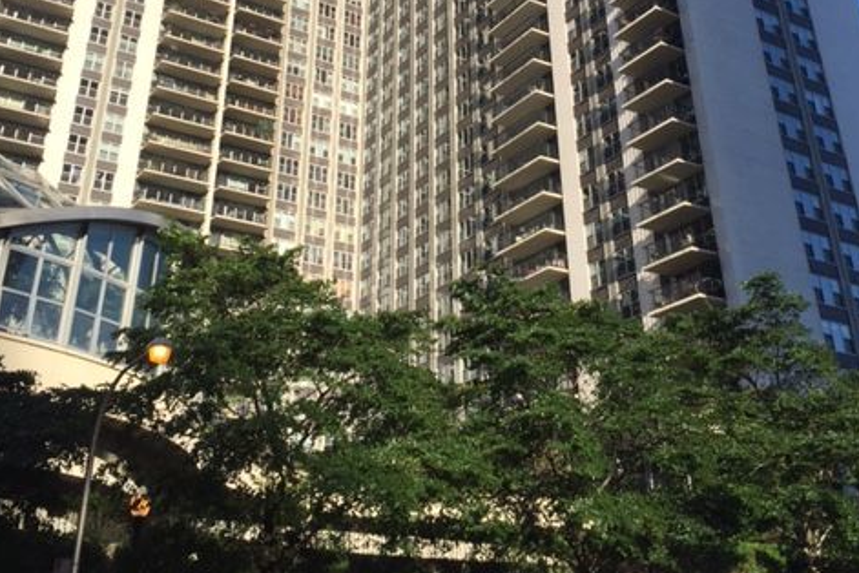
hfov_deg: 47.4
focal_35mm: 41
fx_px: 978
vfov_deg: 31.4
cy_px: 77
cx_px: 429
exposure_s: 1/1522
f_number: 2.2
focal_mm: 4.15
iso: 32
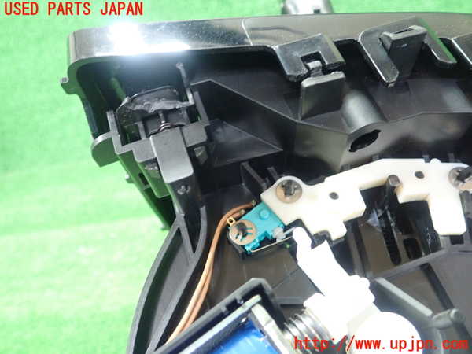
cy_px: 177
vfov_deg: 46.8
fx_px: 409
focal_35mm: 30
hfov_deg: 60.0
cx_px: 236
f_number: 2.3
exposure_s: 1/60
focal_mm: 5.5
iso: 800
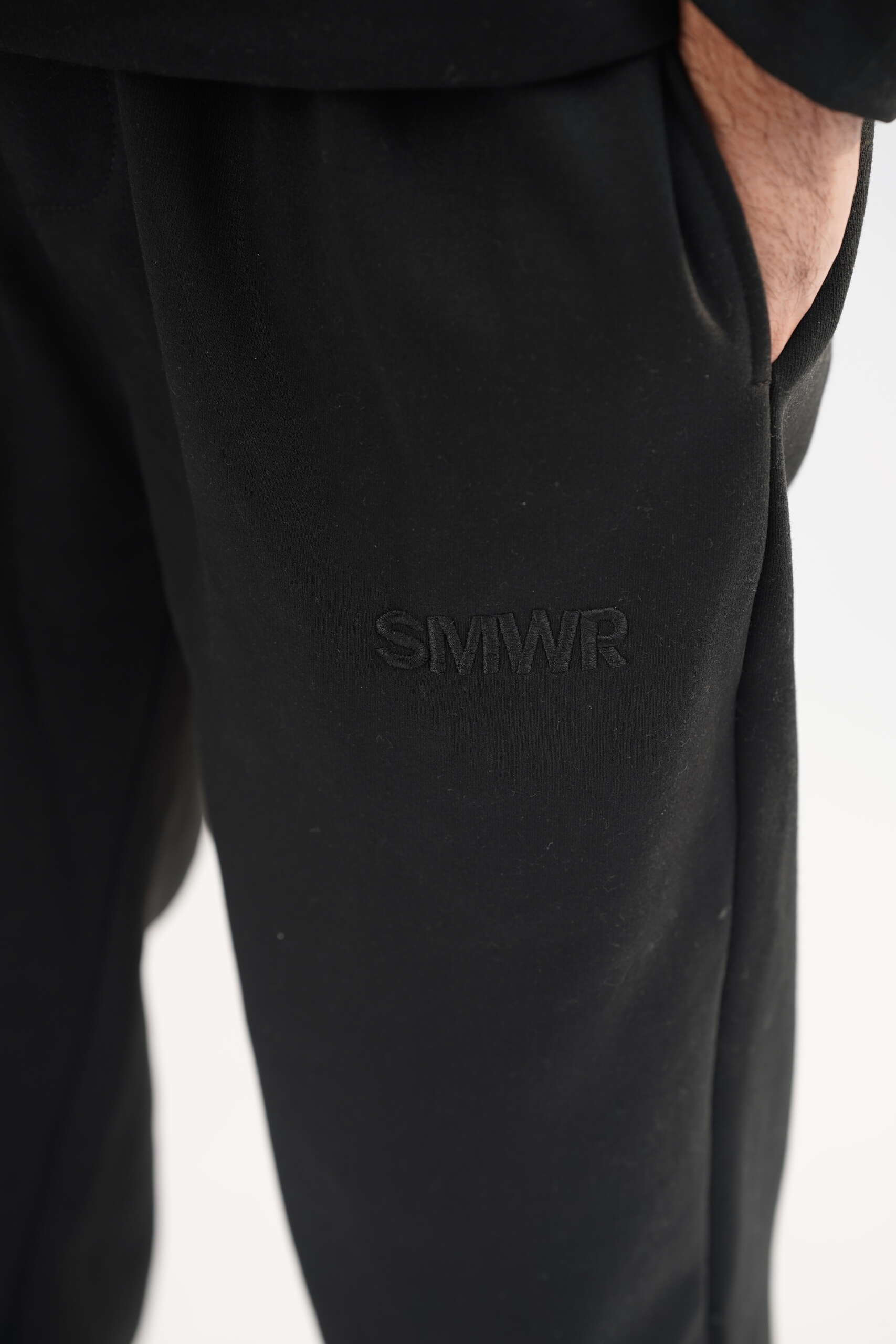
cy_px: 672
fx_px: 3173
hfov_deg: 16.1
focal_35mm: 85
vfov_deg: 23.9
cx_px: 448
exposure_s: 1/160
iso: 250
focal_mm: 85
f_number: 4
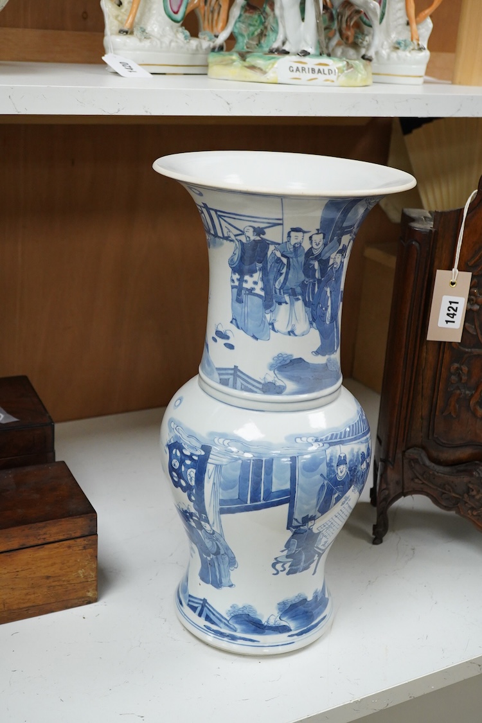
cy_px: 362
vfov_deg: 43.6
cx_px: 241
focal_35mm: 45
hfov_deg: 29.9
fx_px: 904
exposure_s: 1/250
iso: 2500
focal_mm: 30
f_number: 8
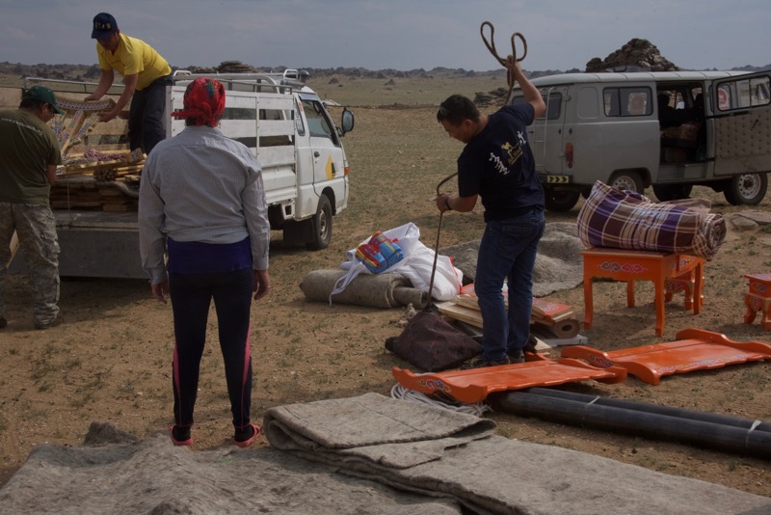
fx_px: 1028
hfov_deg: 41.1
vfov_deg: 28.1
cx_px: 386
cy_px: 258
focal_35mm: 48
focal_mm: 48
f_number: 13
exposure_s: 1/640
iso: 640
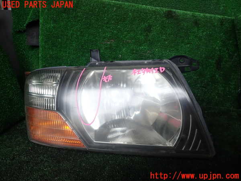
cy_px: 90
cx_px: 120
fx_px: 174
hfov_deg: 69.4
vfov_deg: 54.9
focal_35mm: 25
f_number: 2
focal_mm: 4.5
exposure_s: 1/60
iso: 100
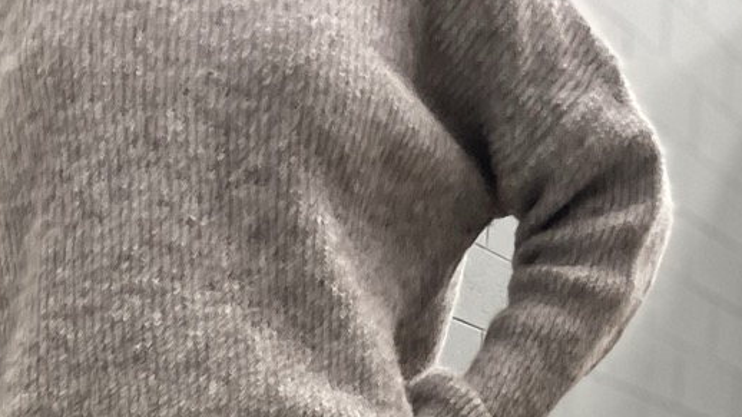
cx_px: 248
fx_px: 1377
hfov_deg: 29.9
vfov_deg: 13.9
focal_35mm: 70
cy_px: 890
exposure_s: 1/38
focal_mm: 5.1
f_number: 1.6
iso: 640
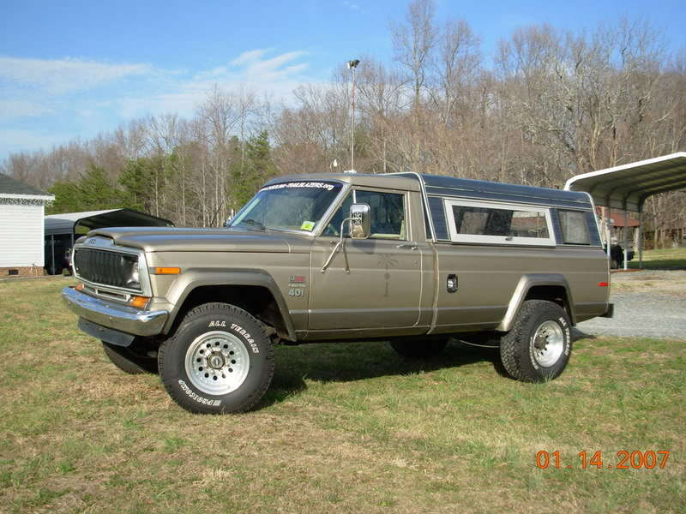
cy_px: 257
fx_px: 753
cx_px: 343
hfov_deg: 49.0
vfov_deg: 37.7
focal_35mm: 38
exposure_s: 1/790
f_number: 2.9
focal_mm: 6.3
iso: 50
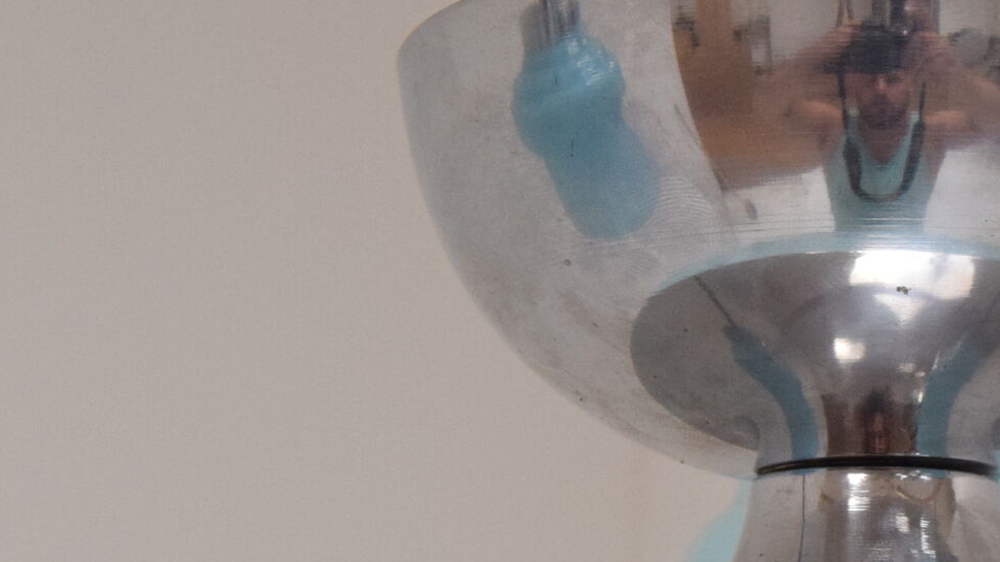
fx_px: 2959
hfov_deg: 18.9
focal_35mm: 112
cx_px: 896
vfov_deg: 10.8
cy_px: 399
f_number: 7.1
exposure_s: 1/200
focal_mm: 23
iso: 1600
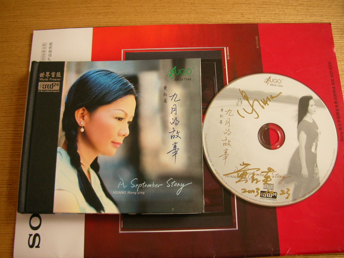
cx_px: 172
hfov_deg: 52.6
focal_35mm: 35
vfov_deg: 40.7
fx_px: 348
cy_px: 129
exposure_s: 1/50.1
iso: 50
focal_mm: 5.8
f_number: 3
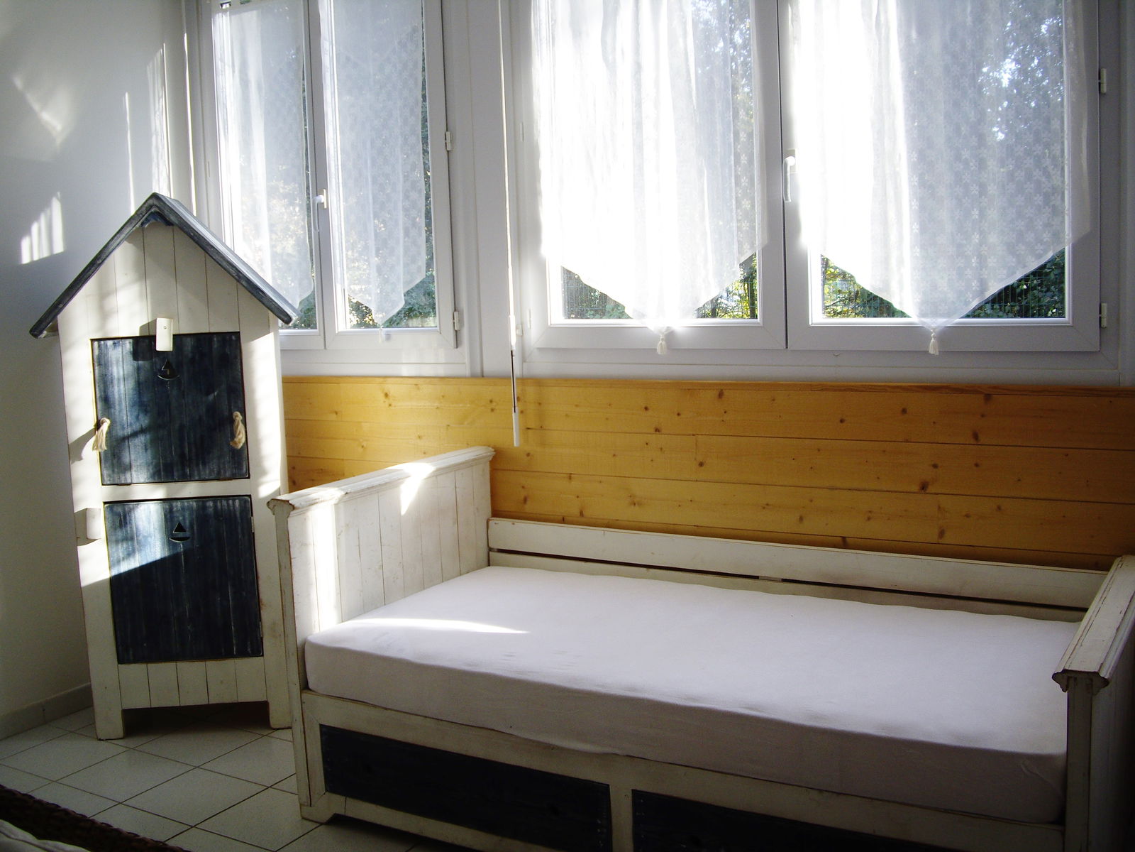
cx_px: 568
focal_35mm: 38
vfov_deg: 37.7
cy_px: 426
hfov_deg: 49.0
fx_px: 1246
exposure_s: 1/50
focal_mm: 7.9
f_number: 2.8
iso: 64
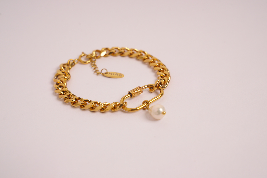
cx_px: 134
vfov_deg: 19.5
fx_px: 519
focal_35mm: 70
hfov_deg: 28.8
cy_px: 89
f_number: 10
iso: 125
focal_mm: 70
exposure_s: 1/160
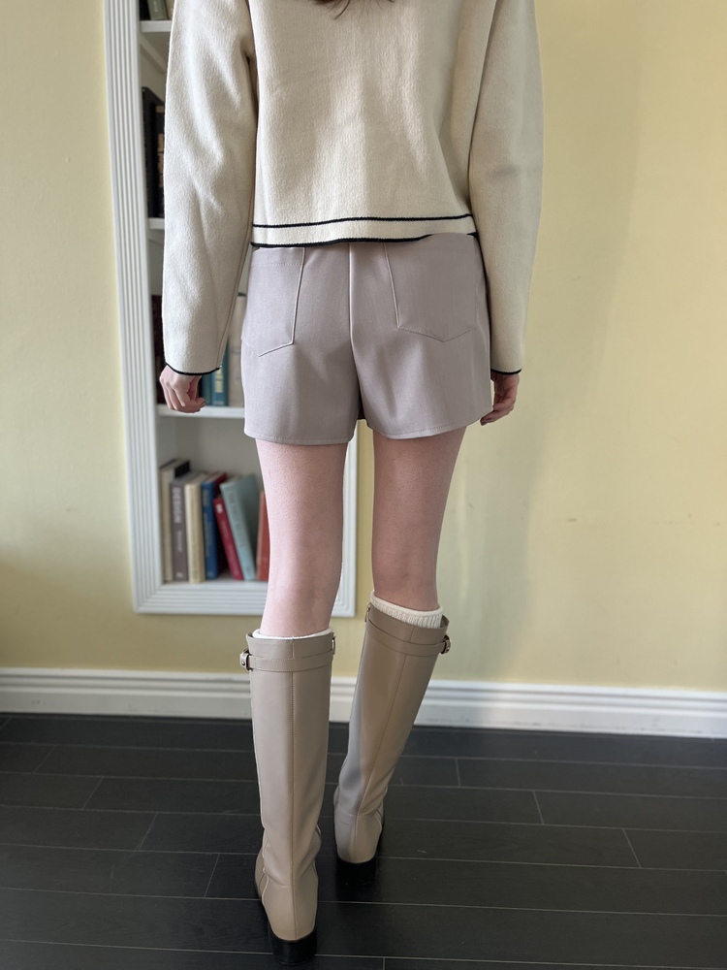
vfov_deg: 67.3
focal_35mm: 26
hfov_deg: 53.1
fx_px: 728
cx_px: 364
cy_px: 485
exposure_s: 1/60
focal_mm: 5.1
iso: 200
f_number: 1.6
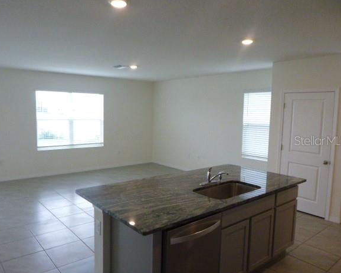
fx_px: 273
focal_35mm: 27
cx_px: 161
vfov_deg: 53.2
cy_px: 140
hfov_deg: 64.0
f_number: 3.9
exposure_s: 1/60
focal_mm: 4.5
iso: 400
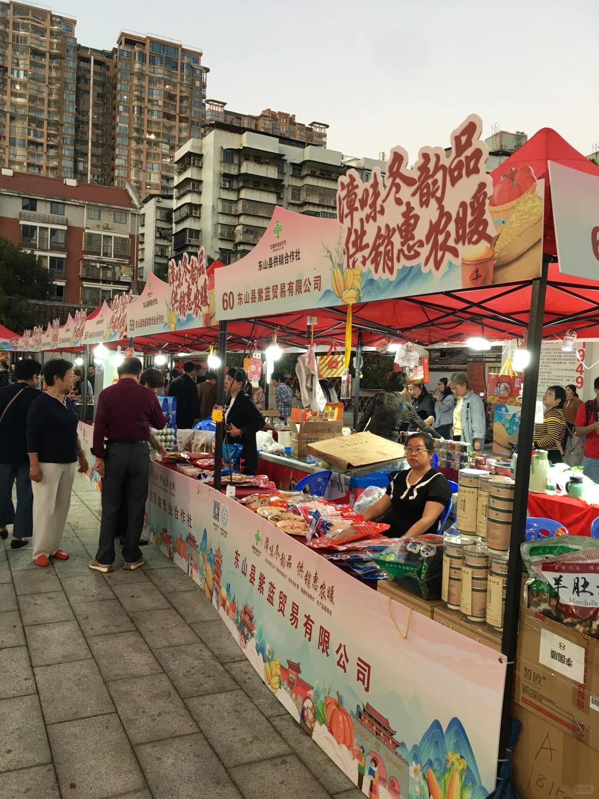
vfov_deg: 61.7
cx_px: 300
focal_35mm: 29
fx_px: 669
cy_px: 400
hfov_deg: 48.2
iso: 40
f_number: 2.2
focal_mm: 4.15
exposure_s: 1/17
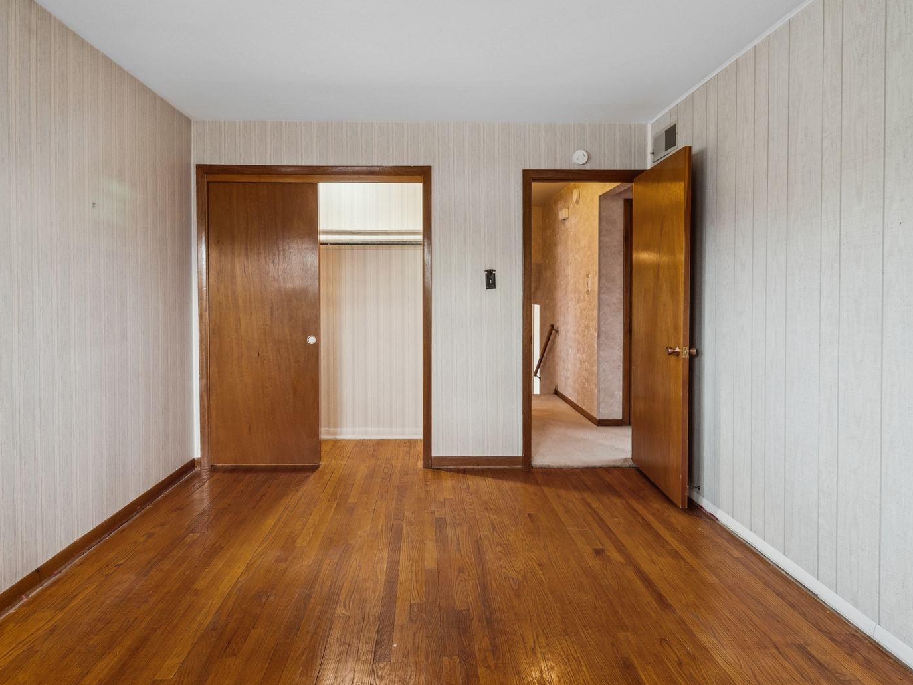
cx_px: 449
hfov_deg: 91.0
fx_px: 448
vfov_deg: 74.7
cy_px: 347
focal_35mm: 17
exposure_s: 1/6
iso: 400
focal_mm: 10
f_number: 8
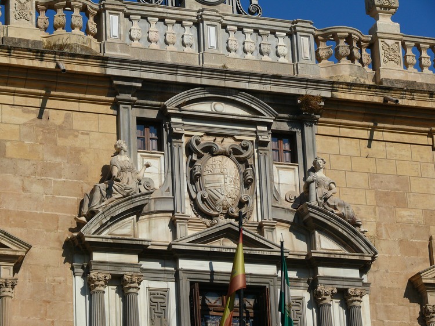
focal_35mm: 130
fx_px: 1633
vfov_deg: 11.4
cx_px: 218
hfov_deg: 15.2
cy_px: 163
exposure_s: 1/320
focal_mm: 27.5
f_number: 5.6
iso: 100
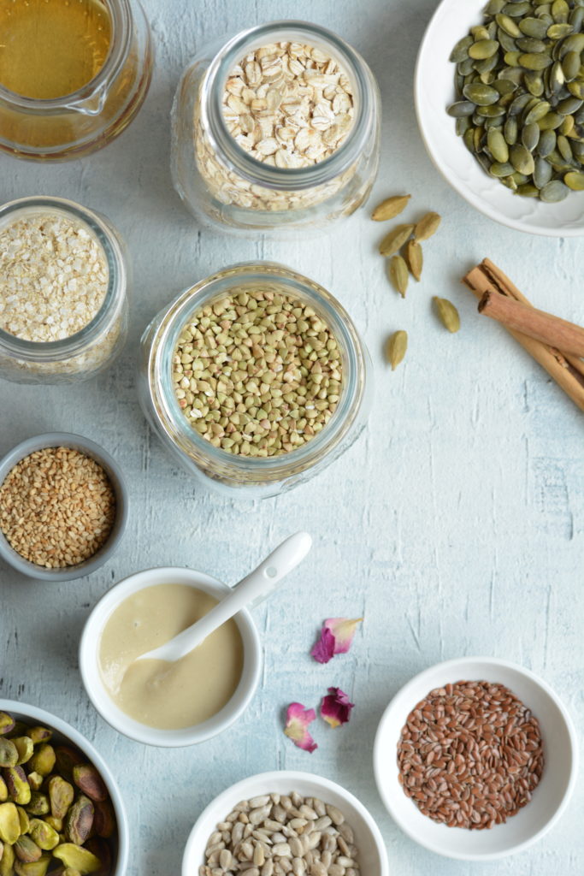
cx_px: 292
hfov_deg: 8.7
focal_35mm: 158
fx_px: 3831
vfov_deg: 13.0
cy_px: 438
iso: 200
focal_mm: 105
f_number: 8
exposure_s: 1/4
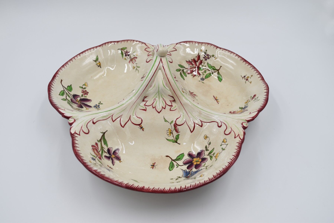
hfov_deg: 57.2
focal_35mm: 33
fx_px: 306
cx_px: 167
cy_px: 112
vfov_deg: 40.0
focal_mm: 22
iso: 100
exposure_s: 1/125
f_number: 5.6
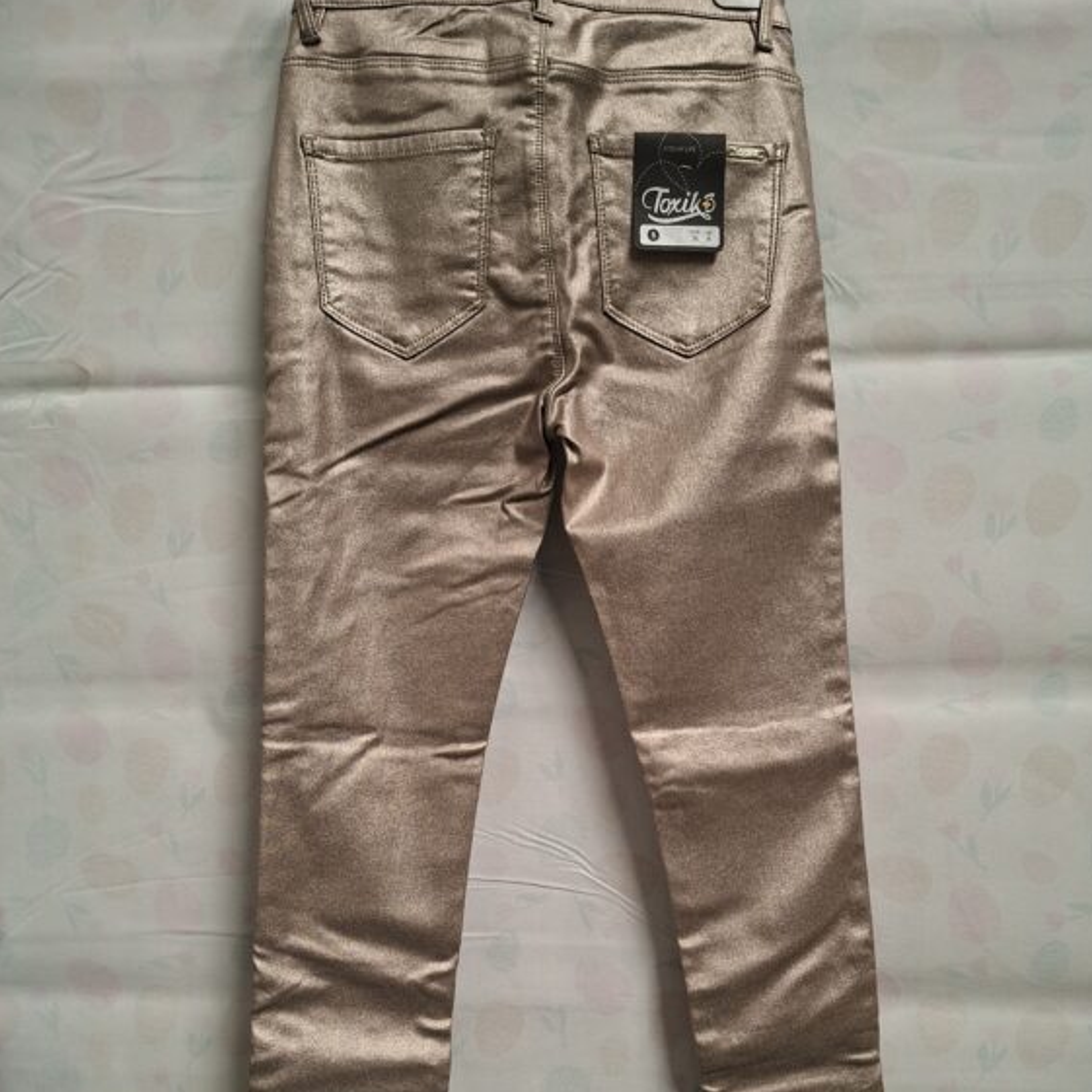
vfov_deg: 54.7
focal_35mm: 29
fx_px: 1035
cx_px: 566
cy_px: 707
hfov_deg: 55.6
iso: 200
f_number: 1.8
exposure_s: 1/50
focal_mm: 5.54
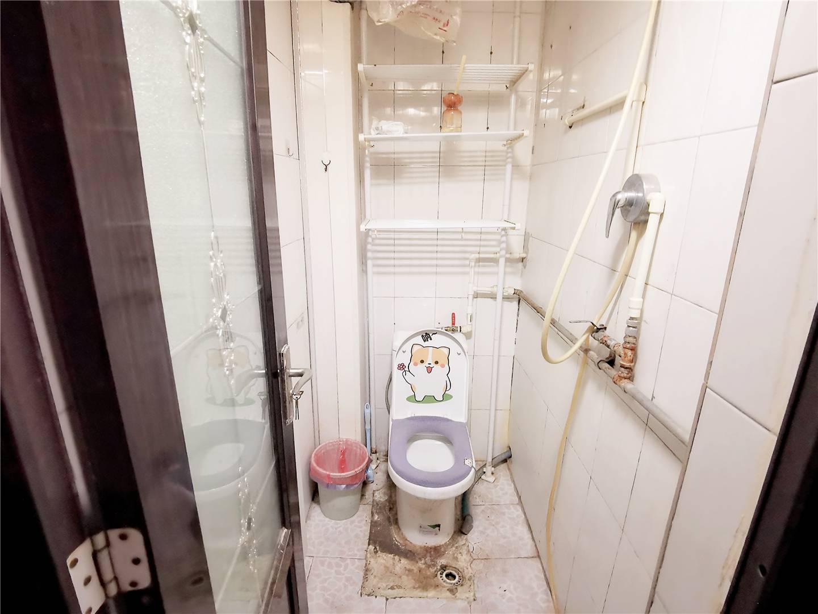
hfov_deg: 91.0
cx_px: 409
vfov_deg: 74.7
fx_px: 402
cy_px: 307
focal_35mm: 17
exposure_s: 1/30
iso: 800
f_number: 2.2
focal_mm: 2.26
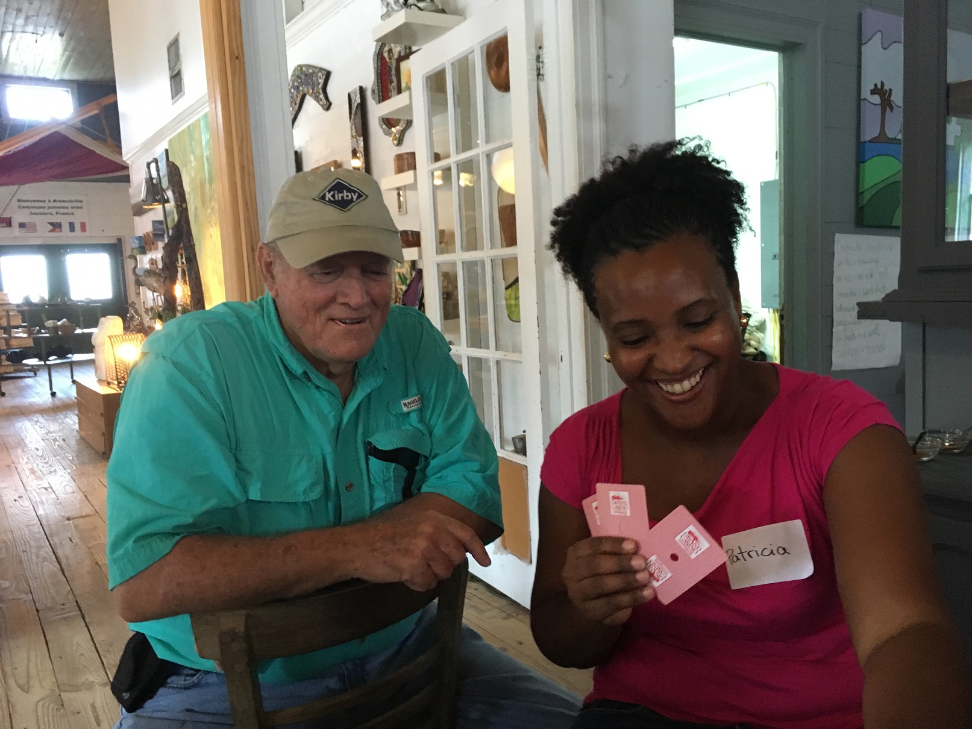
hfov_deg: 61.7
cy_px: 364
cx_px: 486
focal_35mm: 29
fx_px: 814
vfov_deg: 48.2
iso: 200
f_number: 2.2
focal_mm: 4.15
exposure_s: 1/30
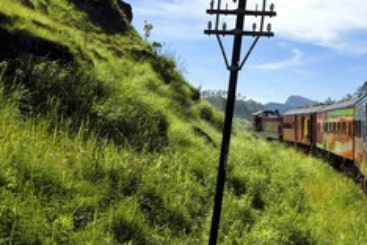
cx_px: 292
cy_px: 132
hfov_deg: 36.9
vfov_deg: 26.0
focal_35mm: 52
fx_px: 530
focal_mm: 29
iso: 500
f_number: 18
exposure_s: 1/640
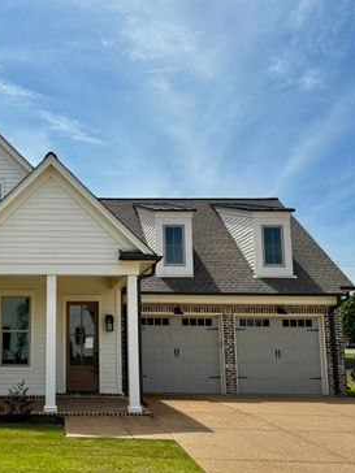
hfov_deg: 40.0
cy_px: 233
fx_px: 451
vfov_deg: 55.4
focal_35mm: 33
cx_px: 42
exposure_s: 1/3597
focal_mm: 6.76
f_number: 1.78
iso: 80
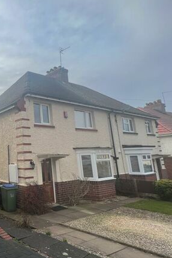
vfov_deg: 78.5
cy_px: 133
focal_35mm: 22
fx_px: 158
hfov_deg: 43.4
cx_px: -20
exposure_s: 1/388
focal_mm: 1.57
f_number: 1.8
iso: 32
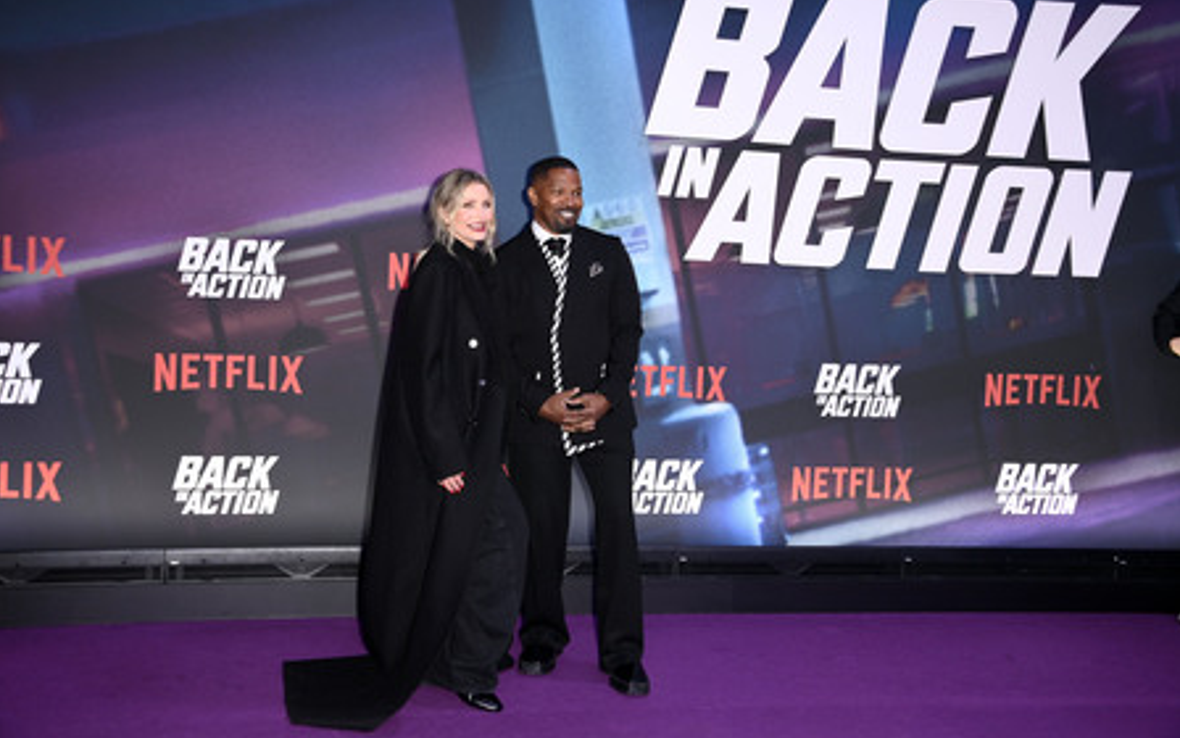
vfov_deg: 31.2
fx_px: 1319
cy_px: 353
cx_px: 589
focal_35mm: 41
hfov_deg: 48.2
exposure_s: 1/250
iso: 1000
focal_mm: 40
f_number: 5.6
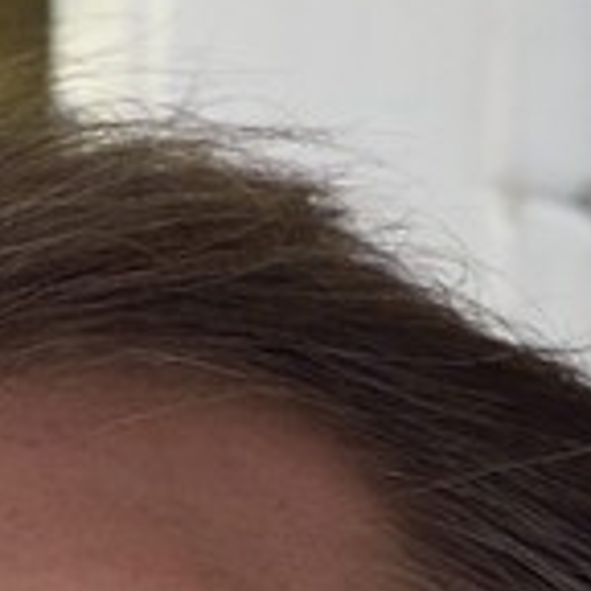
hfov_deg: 4.2
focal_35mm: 396
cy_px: 2130
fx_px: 7649
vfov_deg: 4.2
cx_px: -1395
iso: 200
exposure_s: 1/80
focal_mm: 42
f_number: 5.6
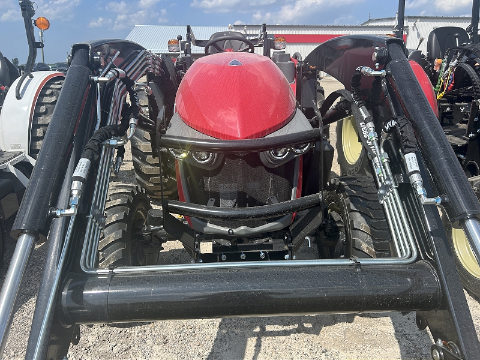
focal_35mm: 26
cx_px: 240
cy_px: 180
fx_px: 361
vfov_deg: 53.1
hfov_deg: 67.3
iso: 50
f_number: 1.5
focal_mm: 5.7
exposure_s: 1/2994
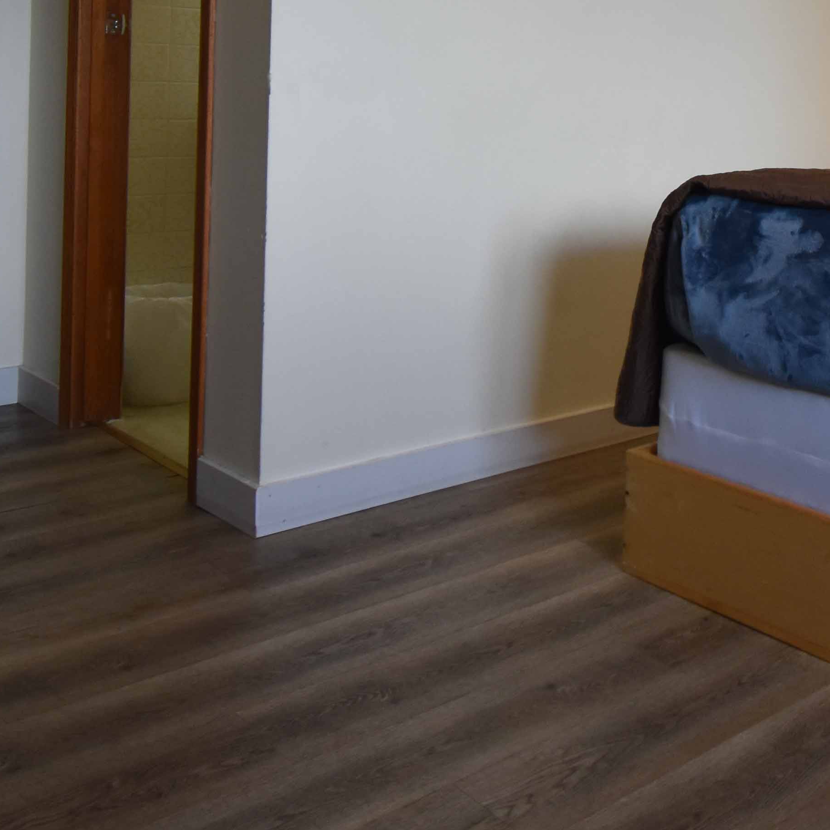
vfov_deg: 37.7
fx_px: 1139
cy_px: 101
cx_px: 750
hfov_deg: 37.4
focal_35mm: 42
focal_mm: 10
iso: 800
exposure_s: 1/125
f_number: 4.5
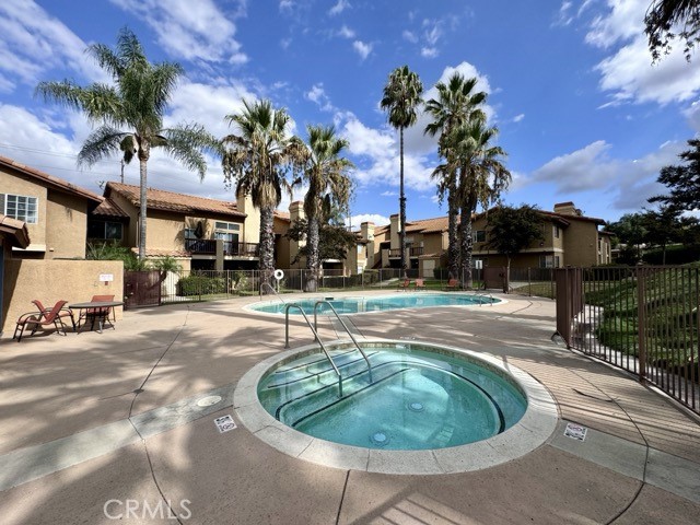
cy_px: 262
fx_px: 283
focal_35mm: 14
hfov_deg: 102.1
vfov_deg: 85.7
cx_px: 350
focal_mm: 2.22
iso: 50
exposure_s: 1/2028
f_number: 2.2
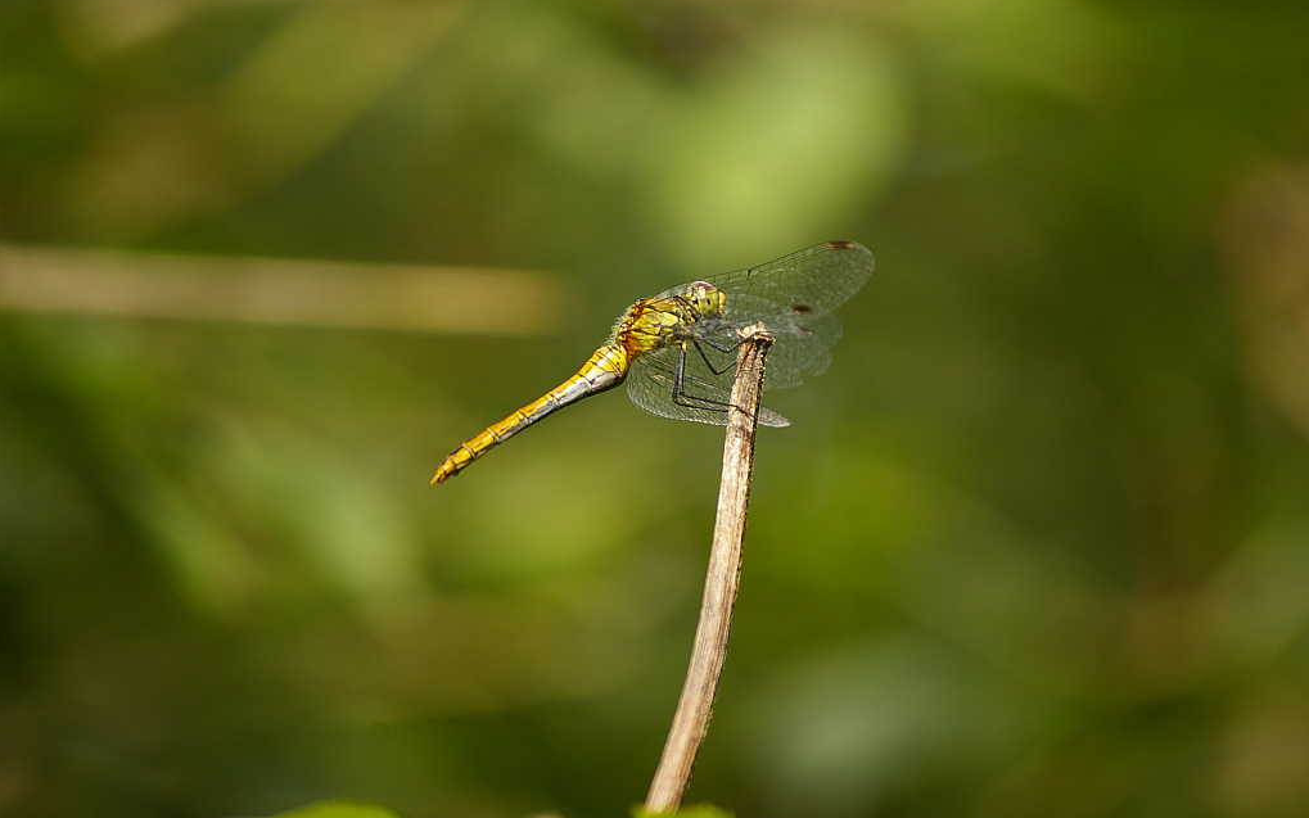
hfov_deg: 6.8
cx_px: 654
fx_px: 10953
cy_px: 382
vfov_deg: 4.3
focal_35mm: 307
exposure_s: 1/160
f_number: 5.6
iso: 200
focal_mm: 200
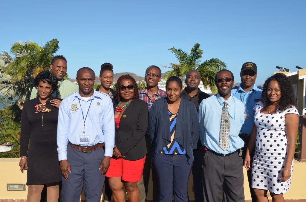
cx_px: 153
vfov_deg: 34.1
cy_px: 101
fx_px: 331
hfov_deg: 49.6
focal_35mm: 39
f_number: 10
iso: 100
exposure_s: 1/200
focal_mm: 26
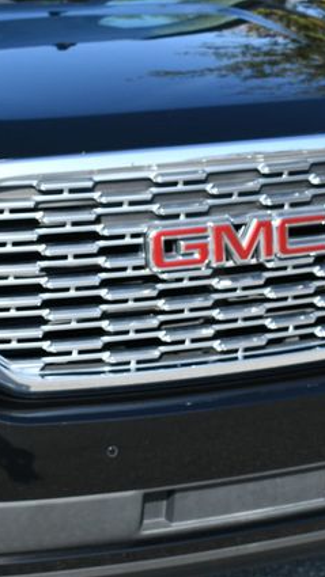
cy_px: 289
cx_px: 166
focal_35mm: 120
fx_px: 1839
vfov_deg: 17.9
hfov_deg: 10.1
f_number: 8
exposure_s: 1/250
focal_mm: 38
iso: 140
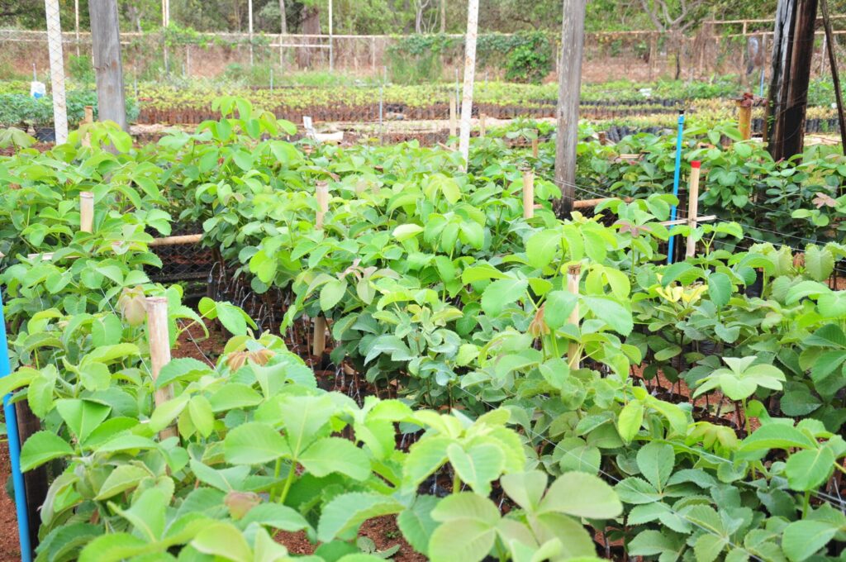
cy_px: 281
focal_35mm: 45
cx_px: 423
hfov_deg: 43.7
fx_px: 1056
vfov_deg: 29.8
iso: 200
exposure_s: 1/250
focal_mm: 30
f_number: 4.5
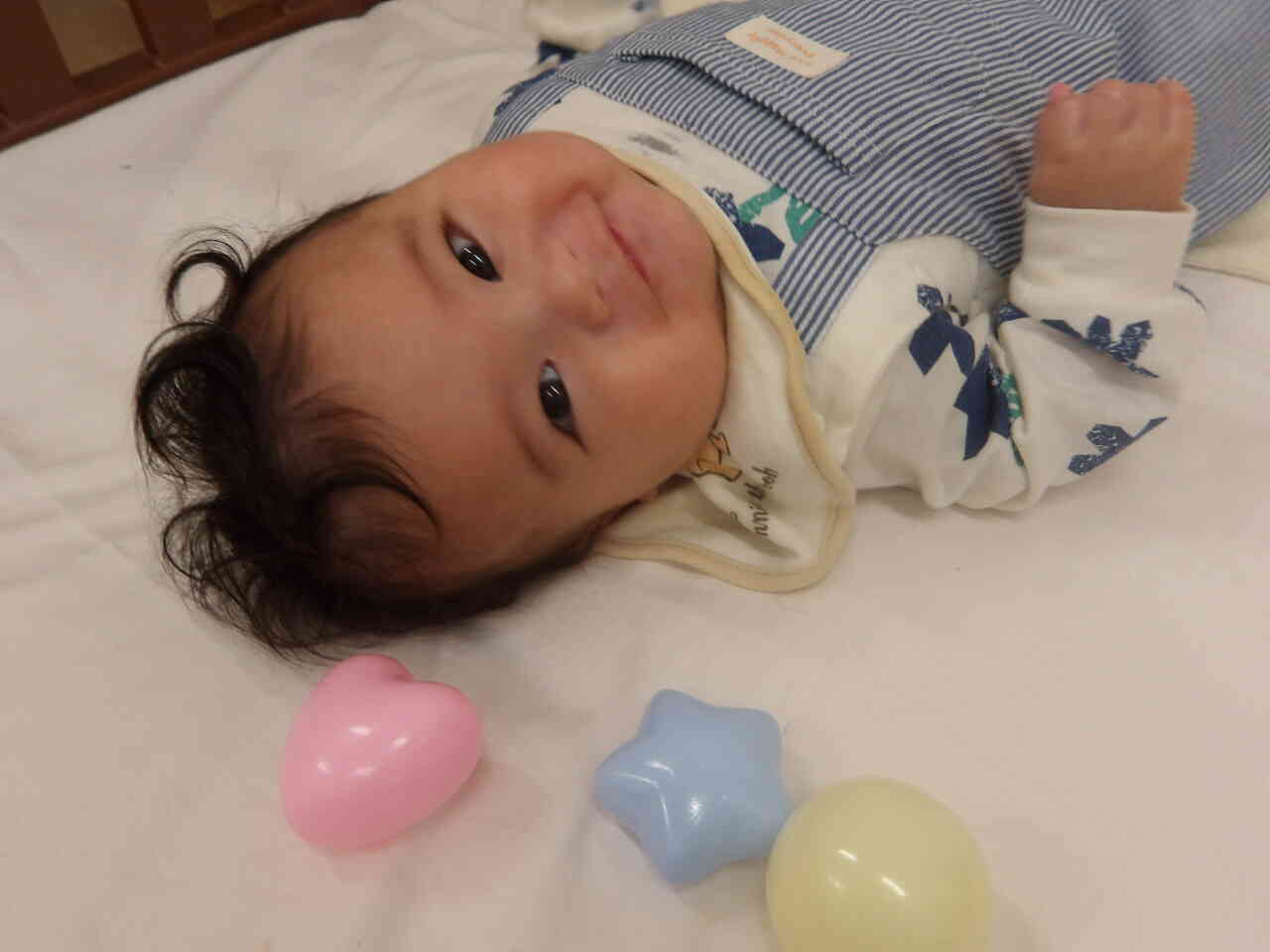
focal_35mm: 27
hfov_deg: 65.3
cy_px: 476
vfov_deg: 51.4
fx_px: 991
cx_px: 635
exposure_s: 1/47
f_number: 3
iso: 100
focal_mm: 4.9
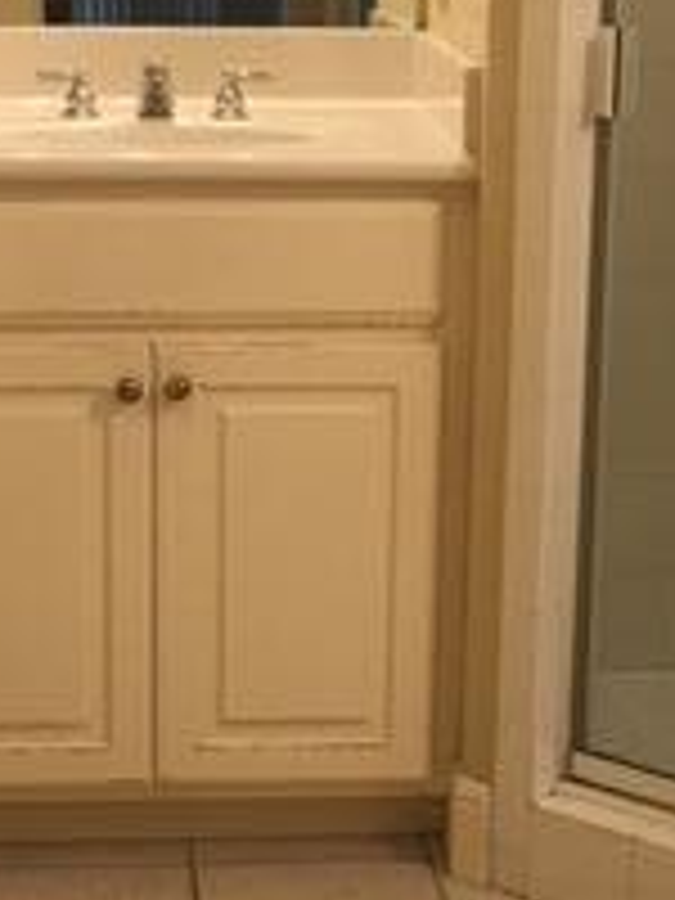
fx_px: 2418
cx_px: 216
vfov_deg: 21.1
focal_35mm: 93
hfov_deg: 15.9
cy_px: 472
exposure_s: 1/33
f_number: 2.2
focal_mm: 4.15
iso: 40
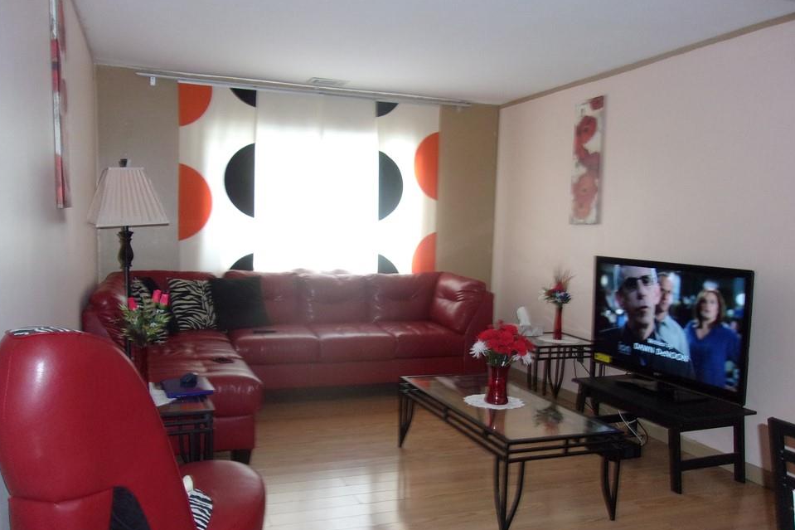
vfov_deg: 43.5
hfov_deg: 61.9
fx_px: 662
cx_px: 385
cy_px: 303
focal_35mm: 30
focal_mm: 4.9
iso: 250
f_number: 3
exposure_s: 1/34
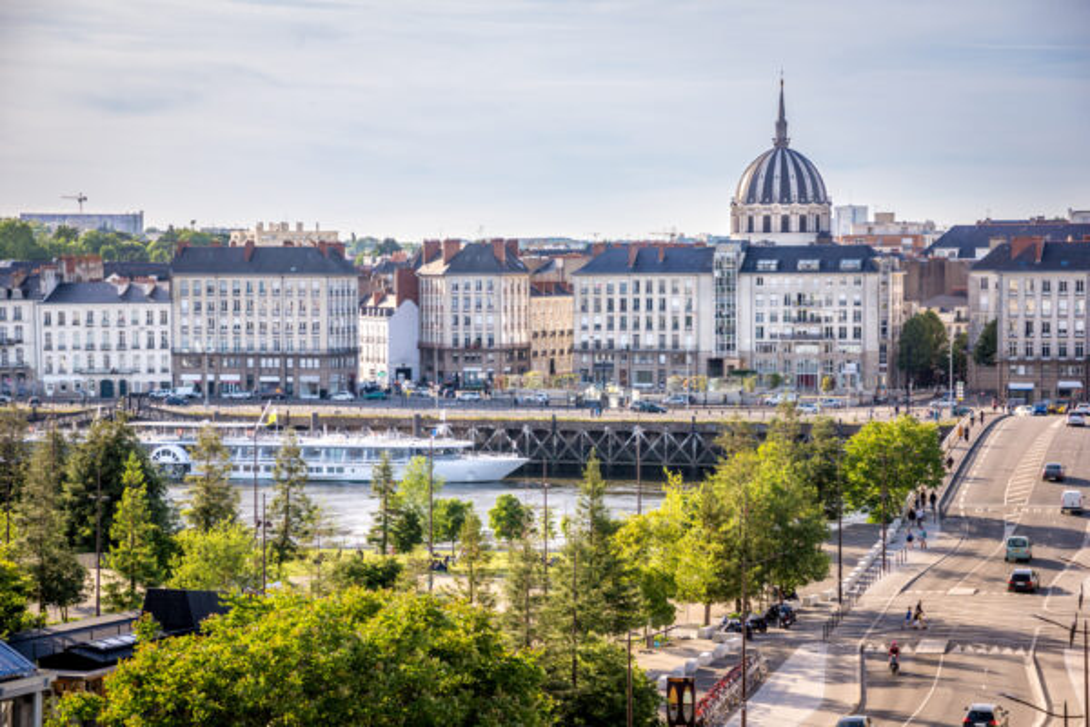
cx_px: 545
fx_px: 3179
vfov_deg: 13.0
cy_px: 364
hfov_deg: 19.5
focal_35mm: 105
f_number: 5.6
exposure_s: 1/400
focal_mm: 70
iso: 100
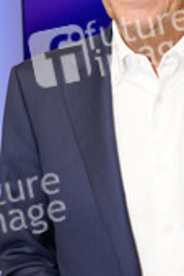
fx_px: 597
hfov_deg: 17.3
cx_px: 160
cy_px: 131
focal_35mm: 78
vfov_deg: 26.0
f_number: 5.6
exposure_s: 1/125
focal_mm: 33
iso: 2000
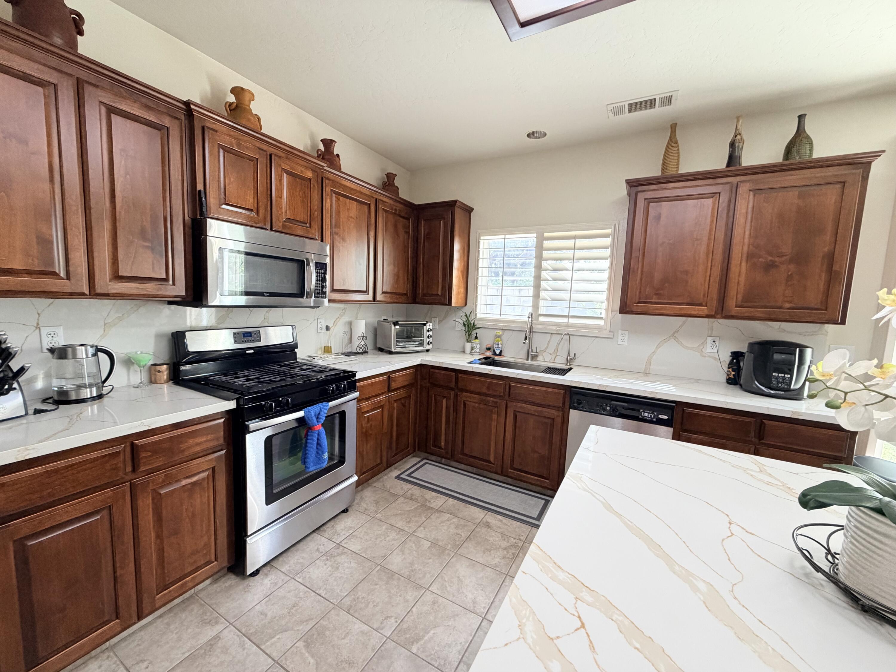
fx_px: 362
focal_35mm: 14
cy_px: 336
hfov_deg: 102.1
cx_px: 448
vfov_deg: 85.7
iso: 250
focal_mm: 2.22
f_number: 2.2
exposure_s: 1/118
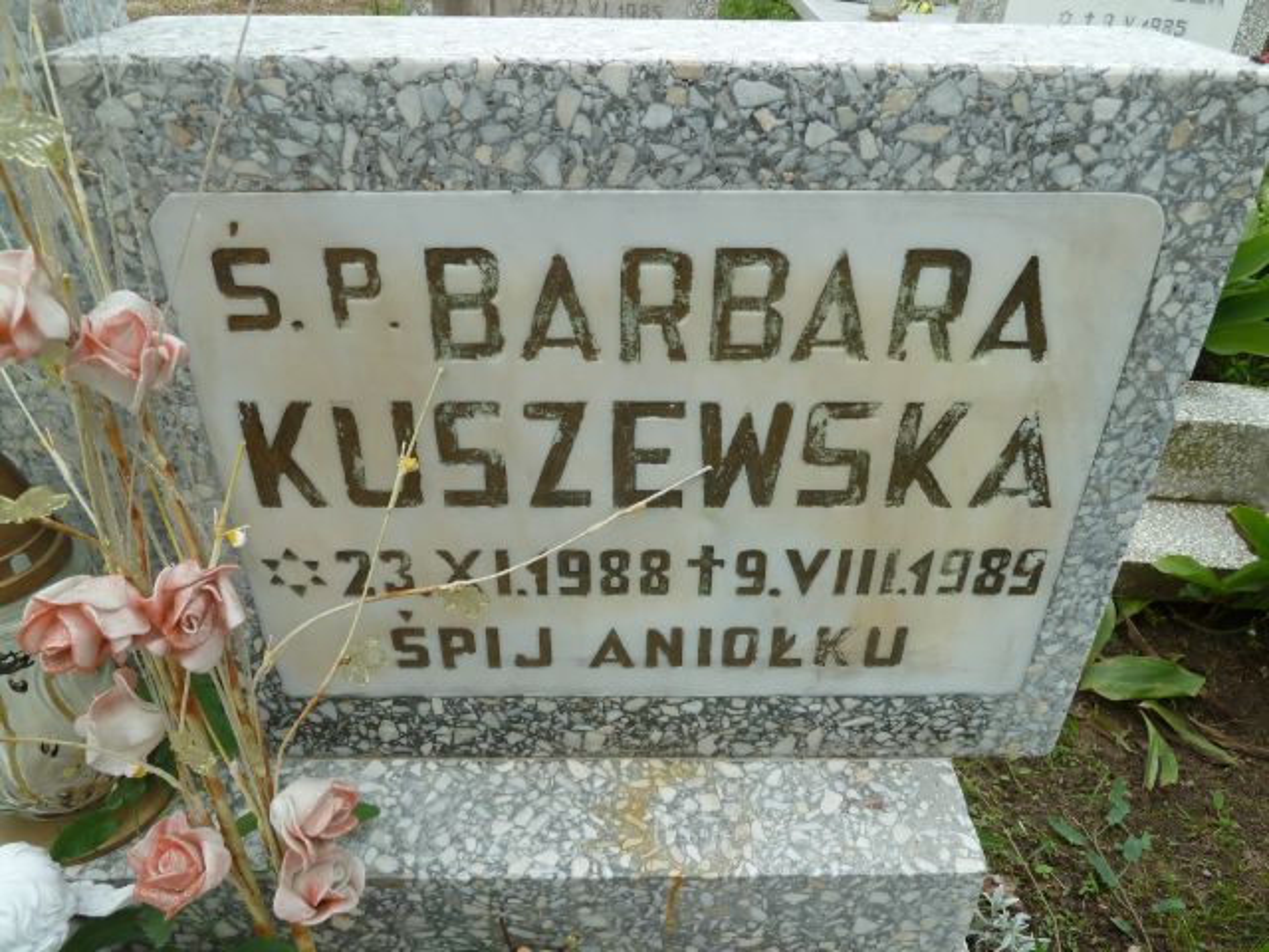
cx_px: 634
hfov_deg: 69.4
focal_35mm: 25
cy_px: 476
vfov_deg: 54.9
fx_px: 916
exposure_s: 1/125
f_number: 4
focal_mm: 4.1
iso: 80
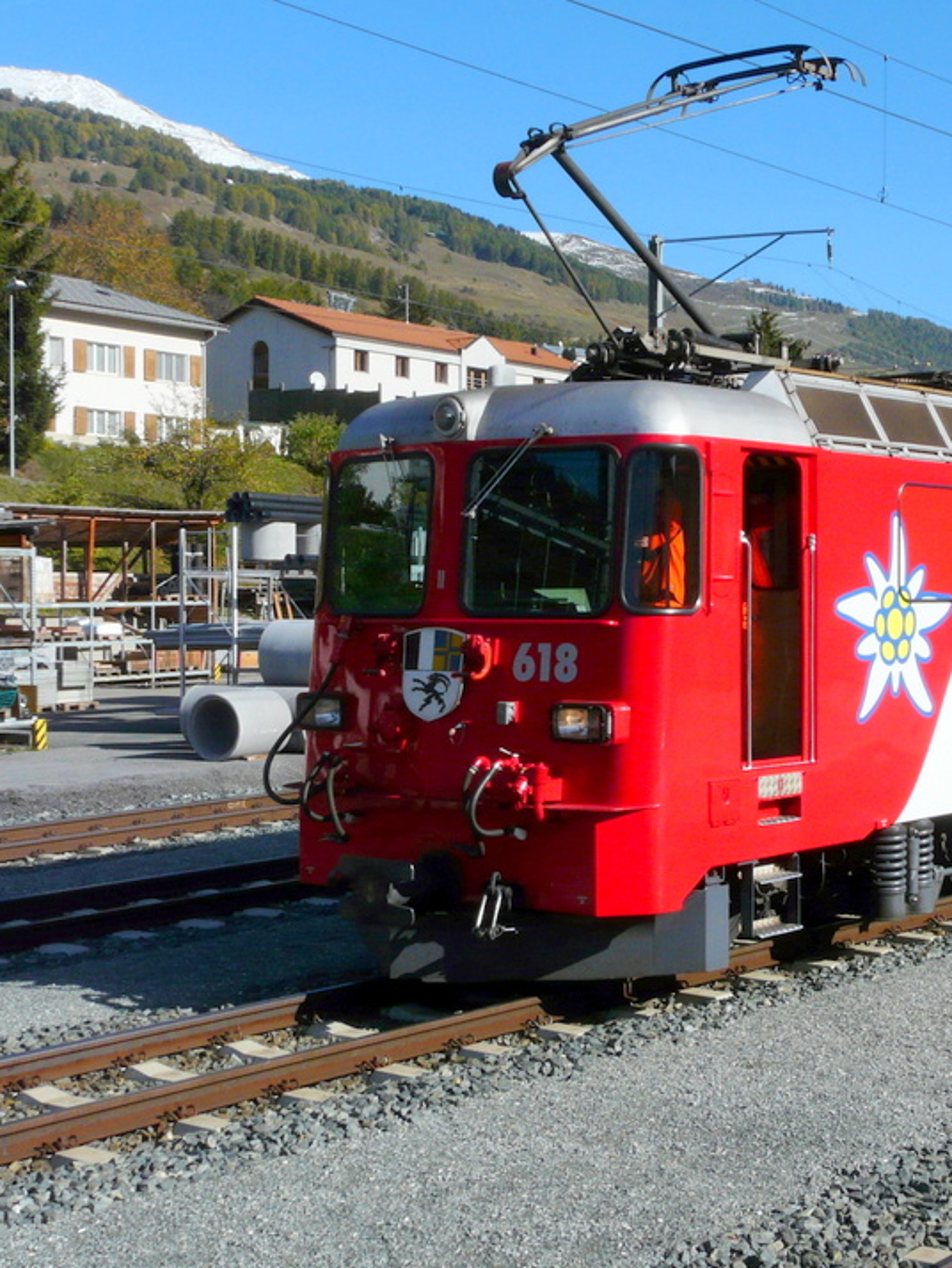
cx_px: 748
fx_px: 2052
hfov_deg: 25.7
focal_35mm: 56
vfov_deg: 34.3
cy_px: 618
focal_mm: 6.5
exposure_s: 1/500
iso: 100
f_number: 6.3
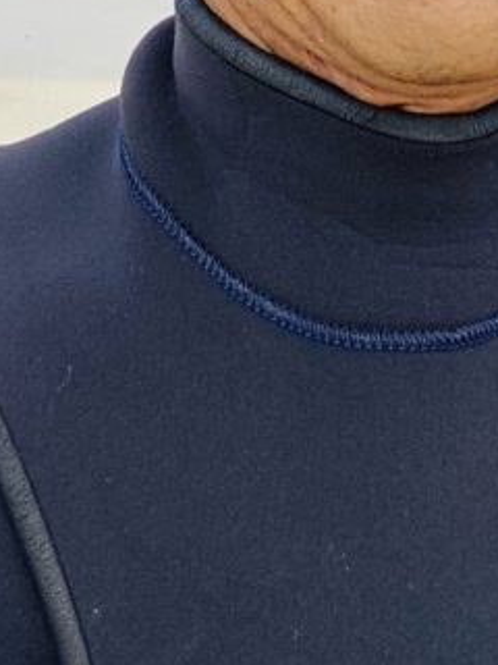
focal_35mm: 96
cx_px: 456
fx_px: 1841
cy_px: -328
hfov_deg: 15.2
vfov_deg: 18.2
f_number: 2.2
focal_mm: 2.71
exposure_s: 1/659
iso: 25
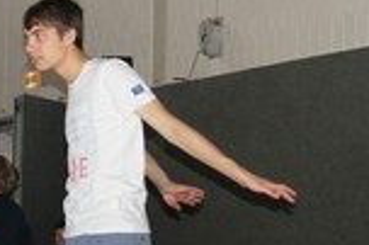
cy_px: 170
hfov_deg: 15.6
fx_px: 1341
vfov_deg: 10.4
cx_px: 73
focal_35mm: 131
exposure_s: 1/60
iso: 400
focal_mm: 22
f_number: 4
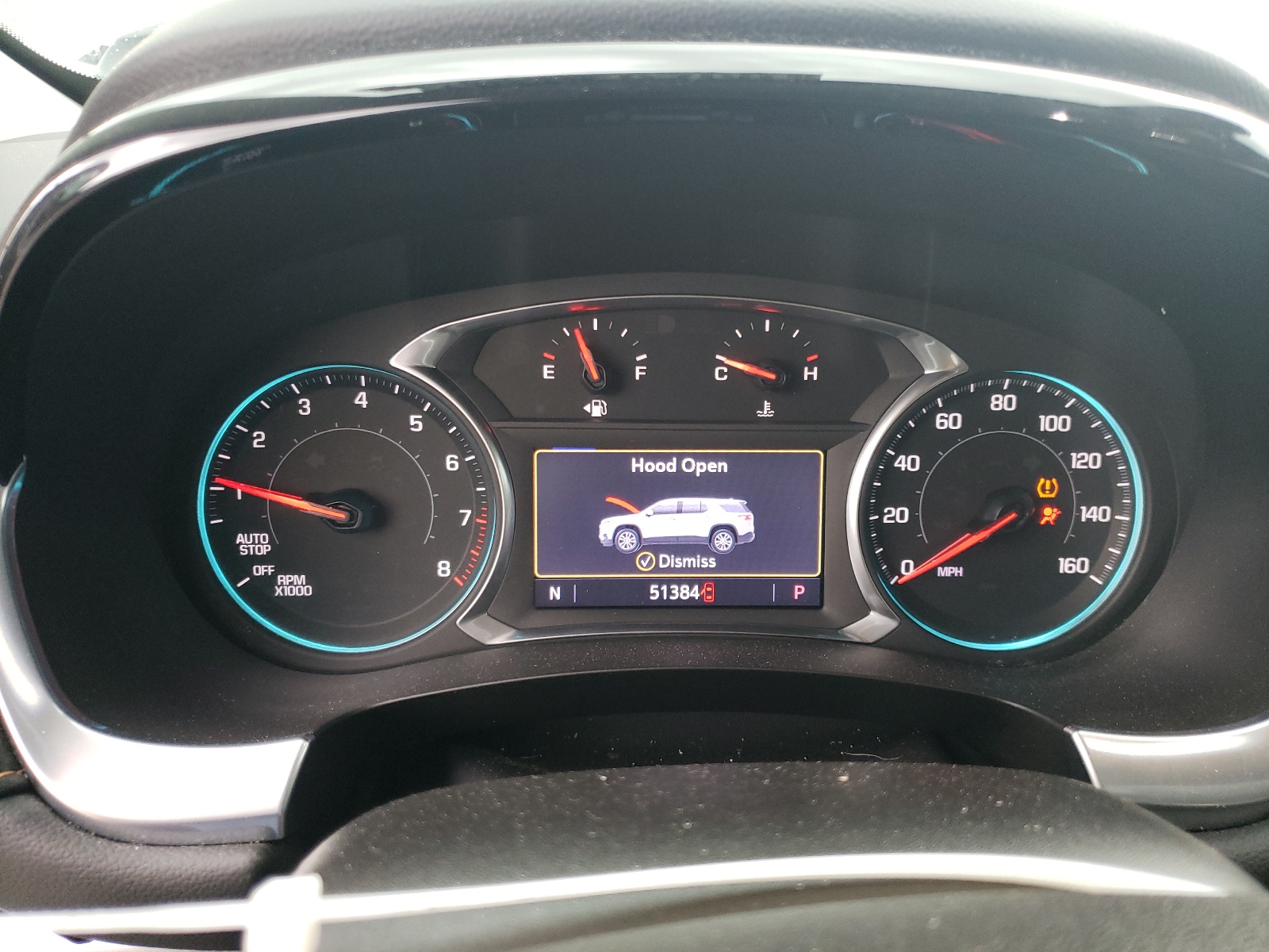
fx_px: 953
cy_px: 476
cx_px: 634
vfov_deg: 53.1
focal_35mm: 26
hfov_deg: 67.3
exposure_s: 1/60.2
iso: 148
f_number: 1.5
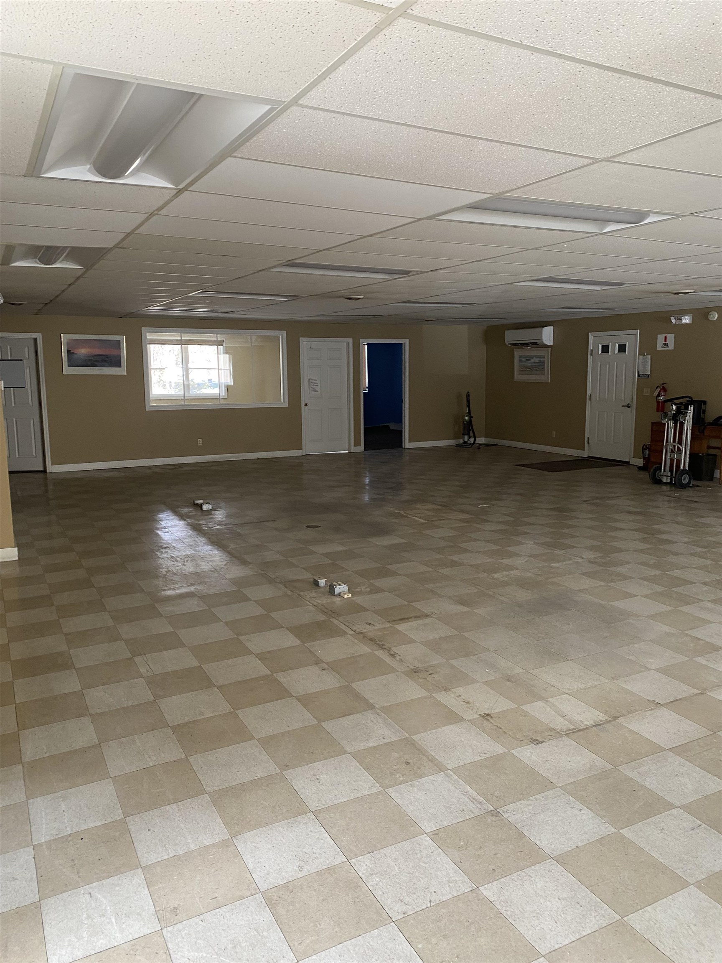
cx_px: 361
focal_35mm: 26
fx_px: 723
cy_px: 482
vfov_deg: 67.3
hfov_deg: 53.1
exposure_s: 1/74
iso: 125
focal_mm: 4.25
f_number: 1.8
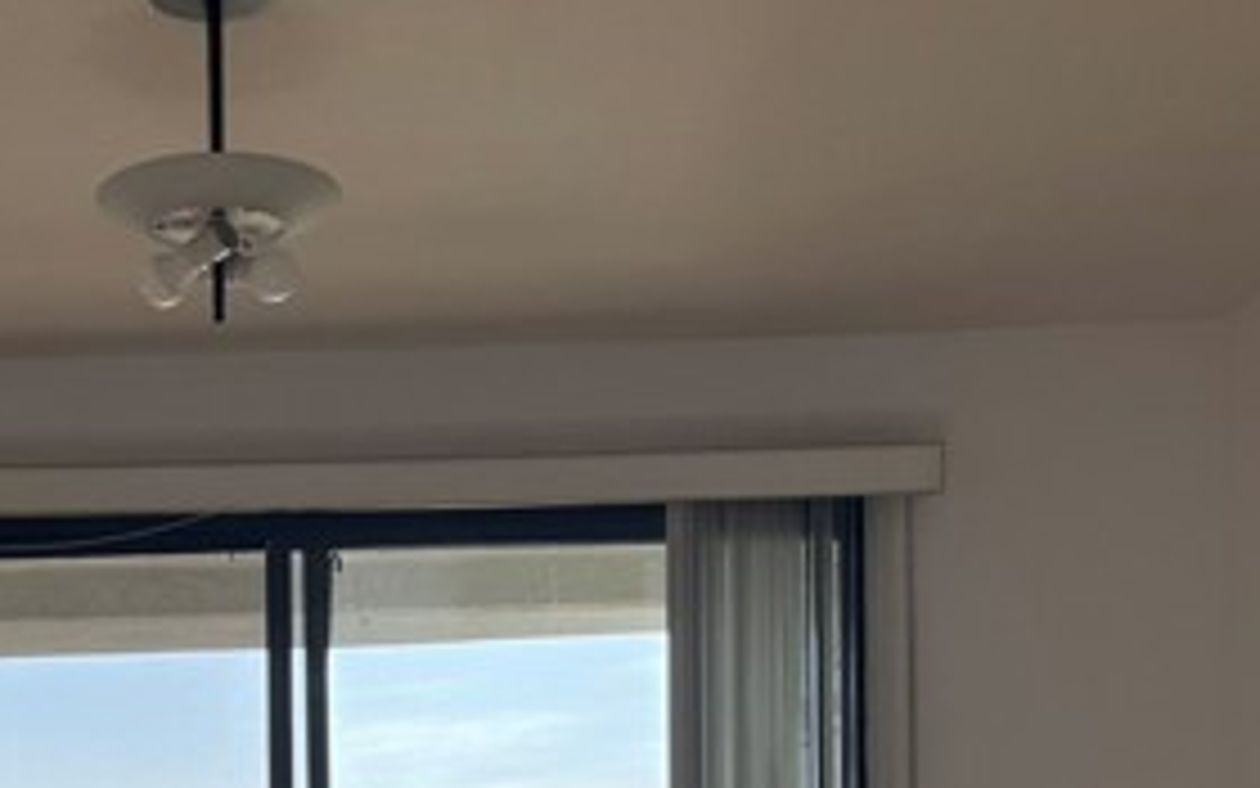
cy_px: 1000
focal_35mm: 63
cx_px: 198
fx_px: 2163
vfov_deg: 19.2
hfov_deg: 31.4
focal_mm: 5.1
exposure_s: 1/2062
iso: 50
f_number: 1.6
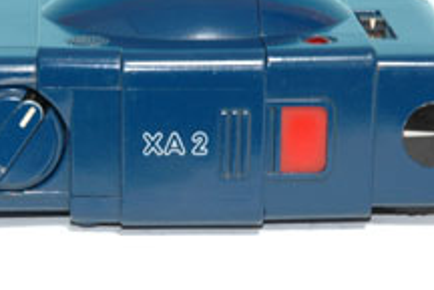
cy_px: 138
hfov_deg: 8.8
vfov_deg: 5.9
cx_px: 123
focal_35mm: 233
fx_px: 2809
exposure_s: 1
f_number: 13
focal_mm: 70
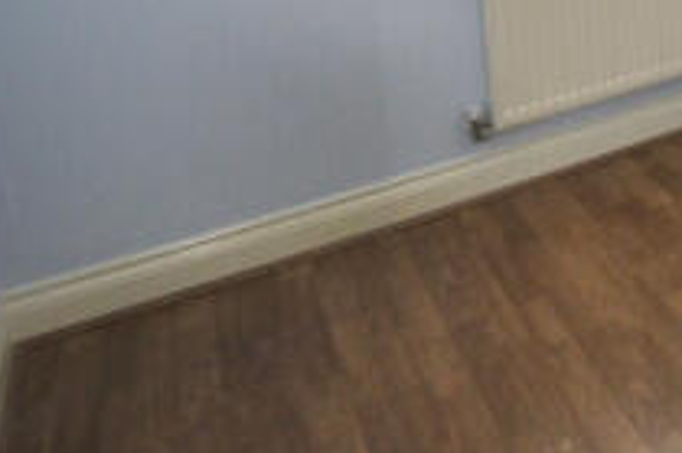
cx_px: 1025
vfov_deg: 23.5
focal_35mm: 47
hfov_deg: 28.0
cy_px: -209
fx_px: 890
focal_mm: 10
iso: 720
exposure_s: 1/125
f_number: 3.5
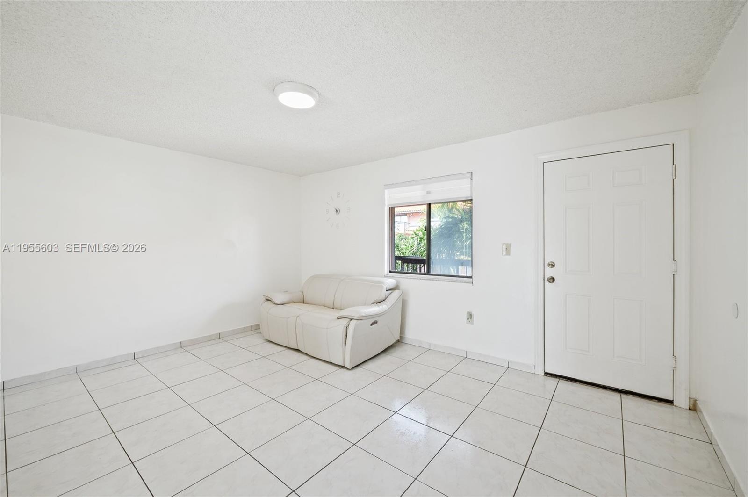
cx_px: 374
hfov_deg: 104.3
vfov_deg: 81.1
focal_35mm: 14
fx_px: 291
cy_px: 248
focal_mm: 14
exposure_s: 1/10
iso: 200
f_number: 8
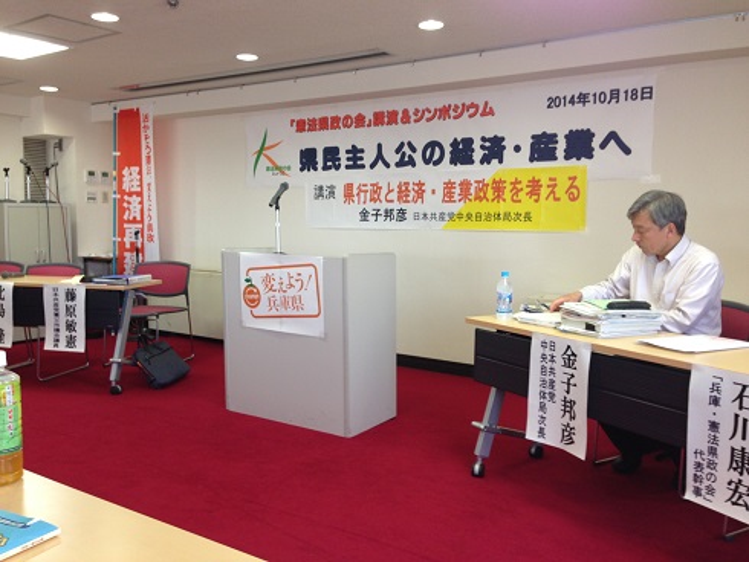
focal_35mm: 33
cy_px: 281
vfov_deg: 43.0
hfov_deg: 55.3
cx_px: 374
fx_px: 714
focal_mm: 4.12
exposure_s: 1/30
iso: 64
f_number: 2.4
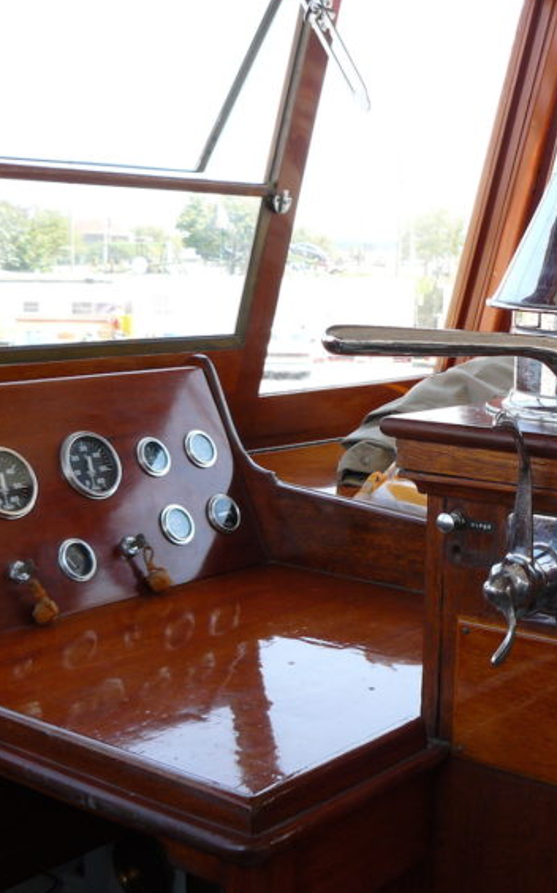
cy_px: 445
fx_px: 1264
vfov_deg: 38.9
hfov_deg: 24.6
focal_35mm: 52
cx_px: 397
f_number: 3.6
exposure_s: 1/100
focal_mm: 6
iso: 100
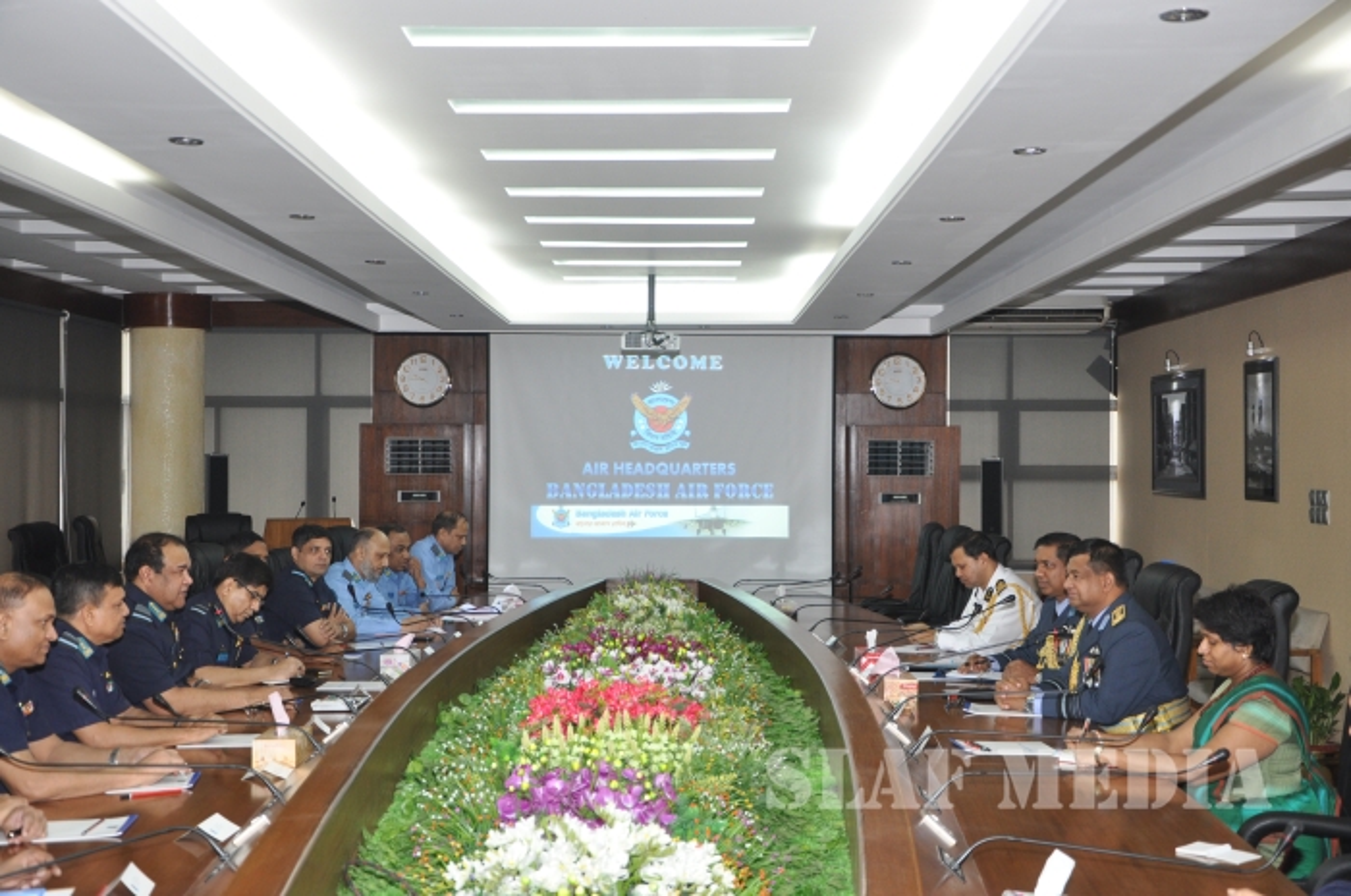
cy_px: 448
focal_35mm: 51
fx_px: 1910
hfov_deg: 38.9
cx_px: 676
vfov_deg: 26.4
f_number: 5.6
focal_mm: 34
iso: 640
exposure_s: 1/60
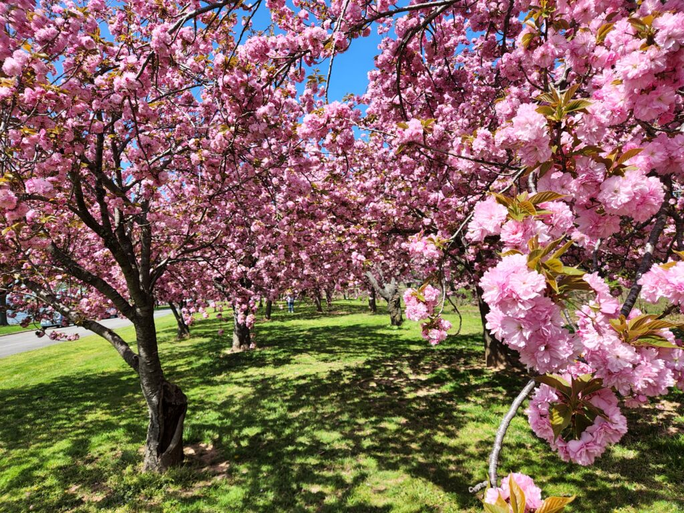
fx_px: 454
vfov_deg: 58.9
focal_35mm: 23
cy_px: 256
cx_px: 342
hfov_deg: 73.9
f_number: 1.8
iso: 20
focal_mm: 5.4
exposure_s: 1/769
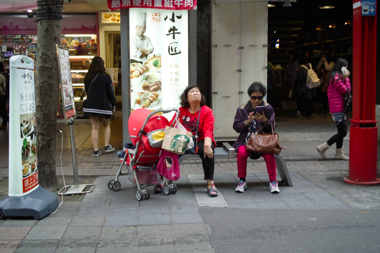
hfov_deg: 47.4
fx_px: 433
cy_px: 126
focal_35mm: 41
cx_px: 190
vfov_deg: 32.6
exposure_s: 1/60
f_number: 2.8
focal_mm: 24.2
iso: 100
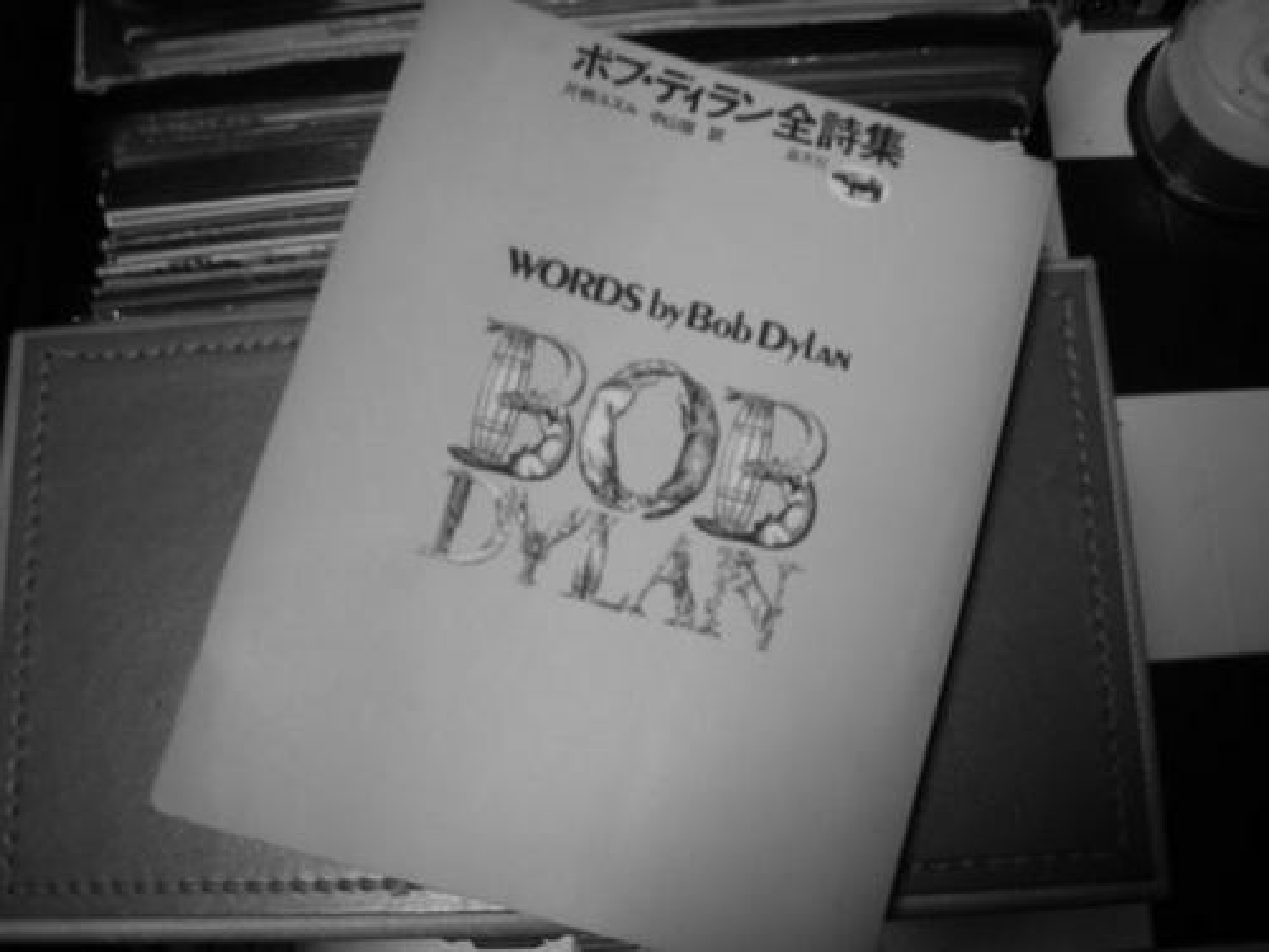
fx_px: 1283
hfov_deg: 52.6
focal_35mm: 35
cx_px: 634
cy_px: 476
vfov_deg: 40.7
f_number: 2.8
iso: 179
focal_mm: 5.8
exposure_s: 1/30
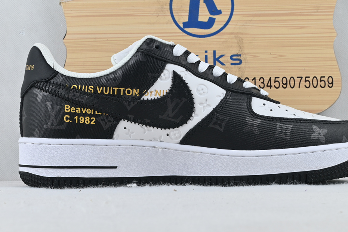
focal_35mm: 59
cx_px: 176
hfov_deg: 33.9
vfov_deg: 23.0
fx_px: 570
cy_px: 120
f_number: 10
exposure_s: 1/15
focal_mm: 30.5
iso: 100
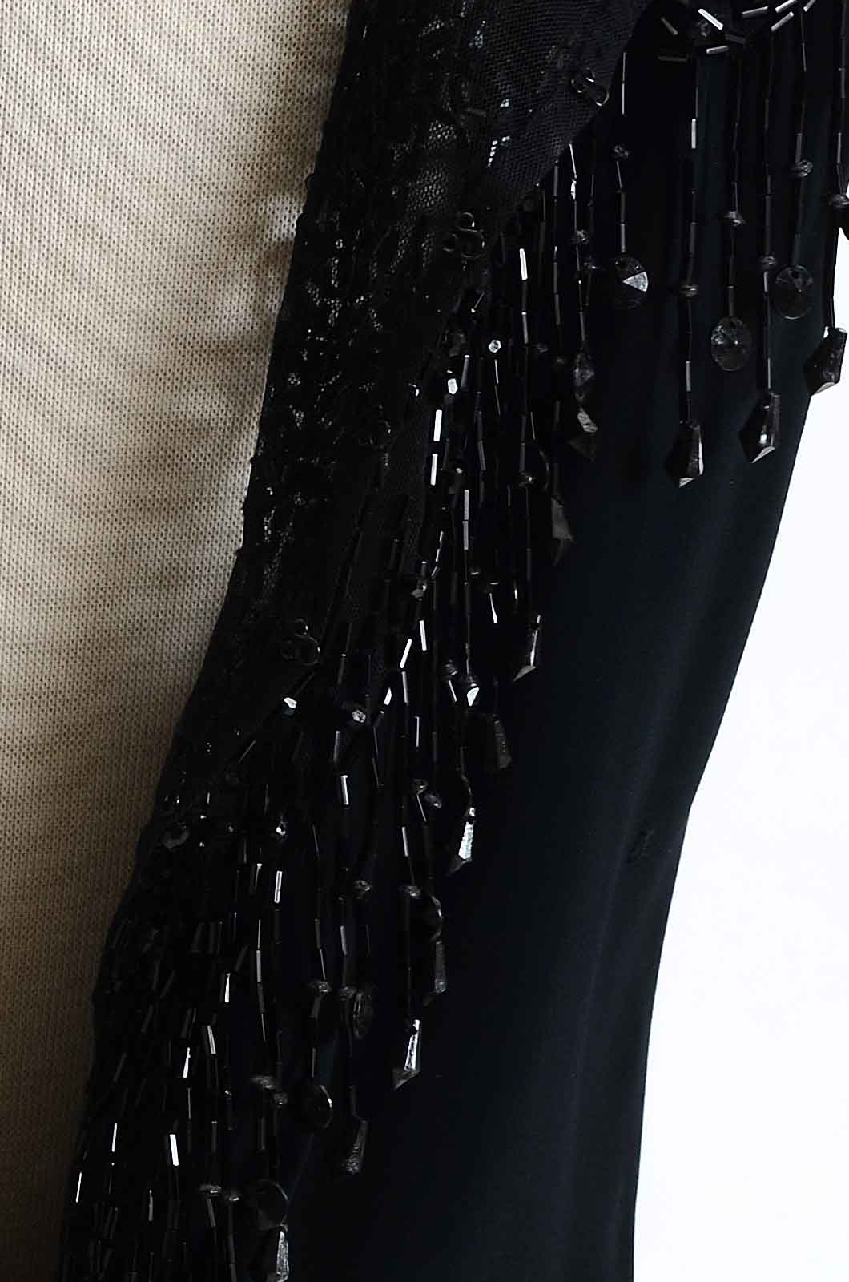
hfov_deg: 7.0
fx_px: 6892
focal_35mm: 194
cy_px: 752
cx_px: -243
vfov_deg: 10.6
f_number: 8
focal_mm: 42
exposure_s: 1/60
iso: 160
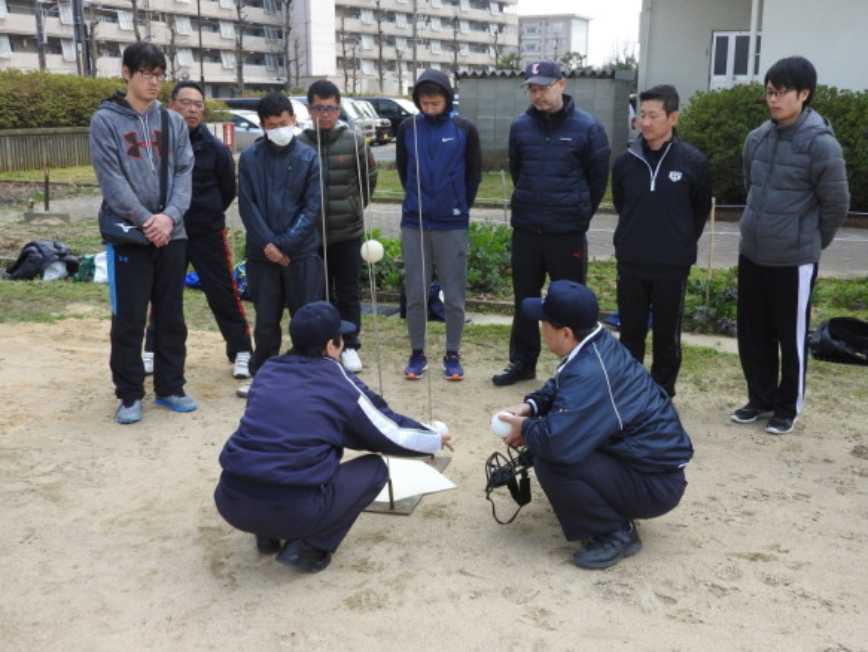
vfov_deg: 39.7
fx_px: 903
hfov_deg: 51.3
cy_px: 323
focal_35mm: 36
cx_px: 442
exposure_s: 1/400
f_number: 3.8
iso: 100
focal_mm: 6.3
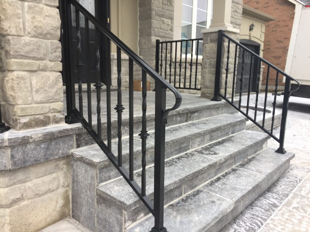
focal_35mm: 29
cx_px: 155
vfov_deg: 48.2
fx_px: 260
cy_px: 116
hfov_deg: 61.7
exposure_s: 1/60
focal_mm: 4.15
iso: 40
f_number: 2.2
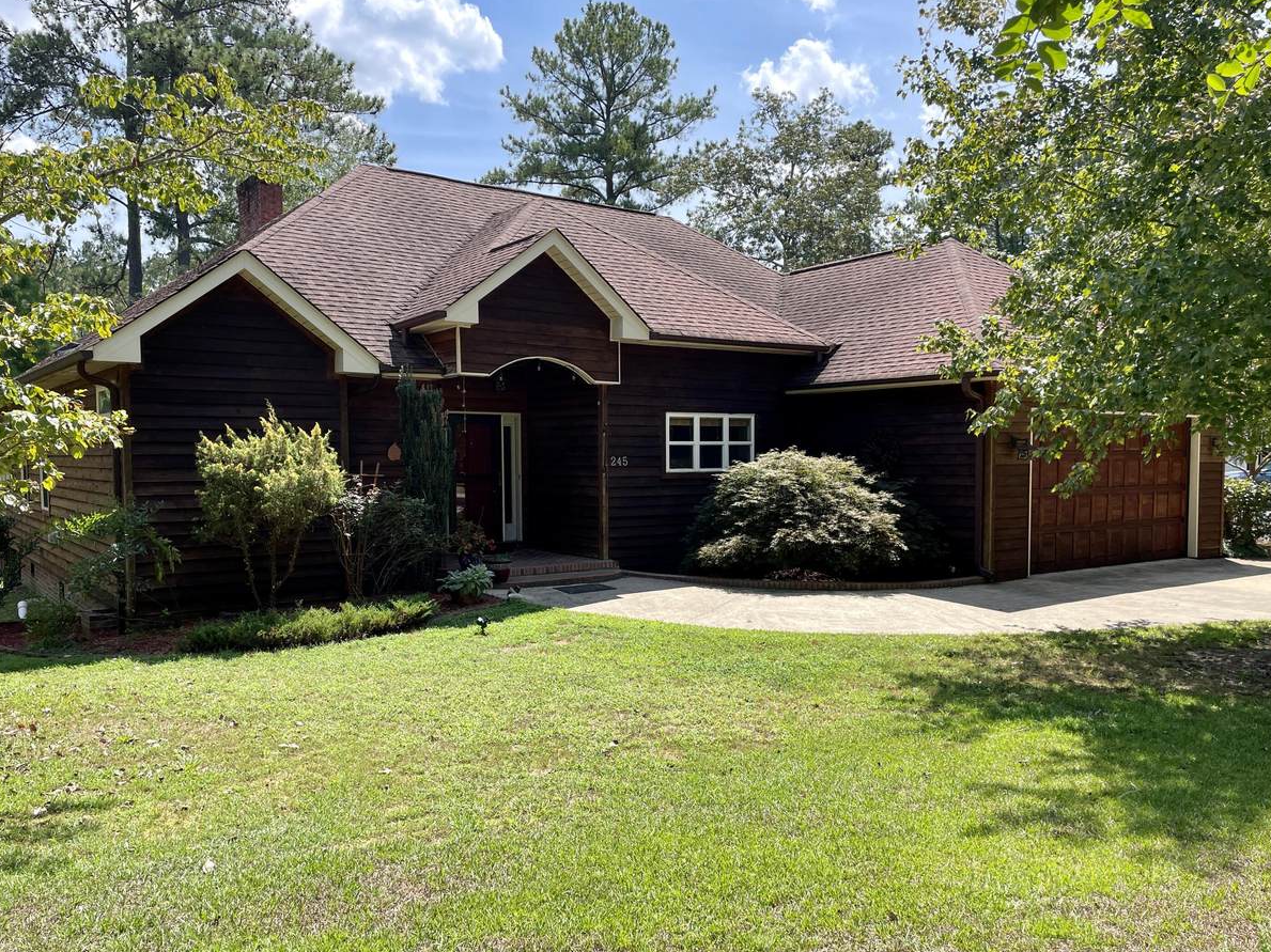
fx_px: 1028
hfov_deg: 63.5
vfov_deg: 49.7
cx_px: 647
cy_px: 508
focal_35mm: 28
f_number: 1.6
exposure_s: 1/1401
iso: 32
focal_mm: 4.2
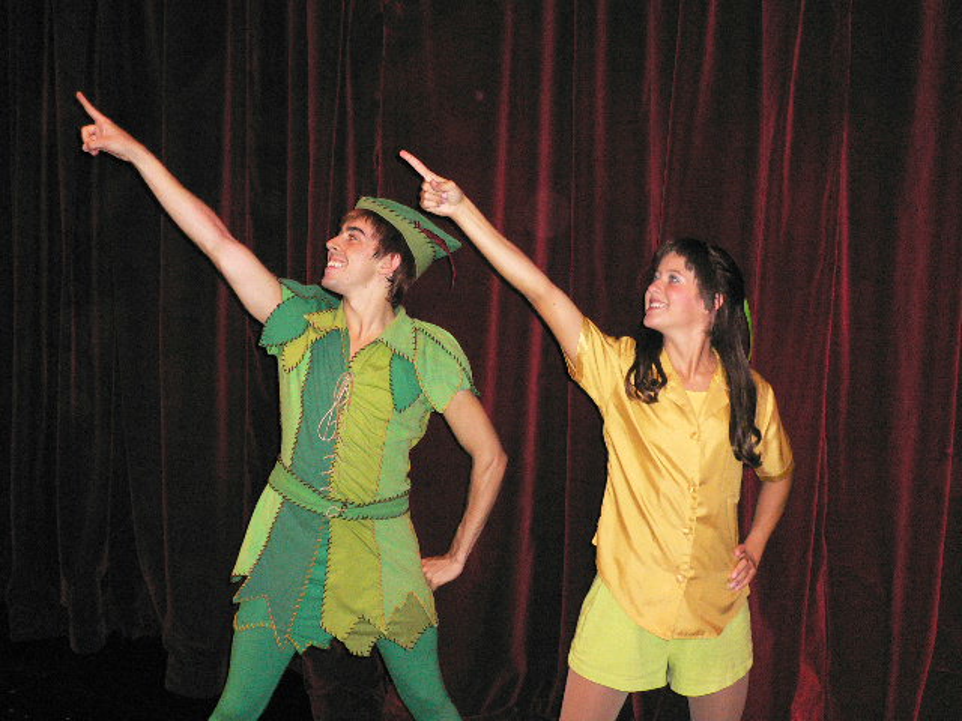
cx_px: 481
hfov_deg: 45.8
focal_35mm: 41
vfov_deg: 35.1
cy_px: 360
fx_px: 1139
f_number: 3.1
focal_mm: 6.8
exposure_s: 1/60
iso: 400
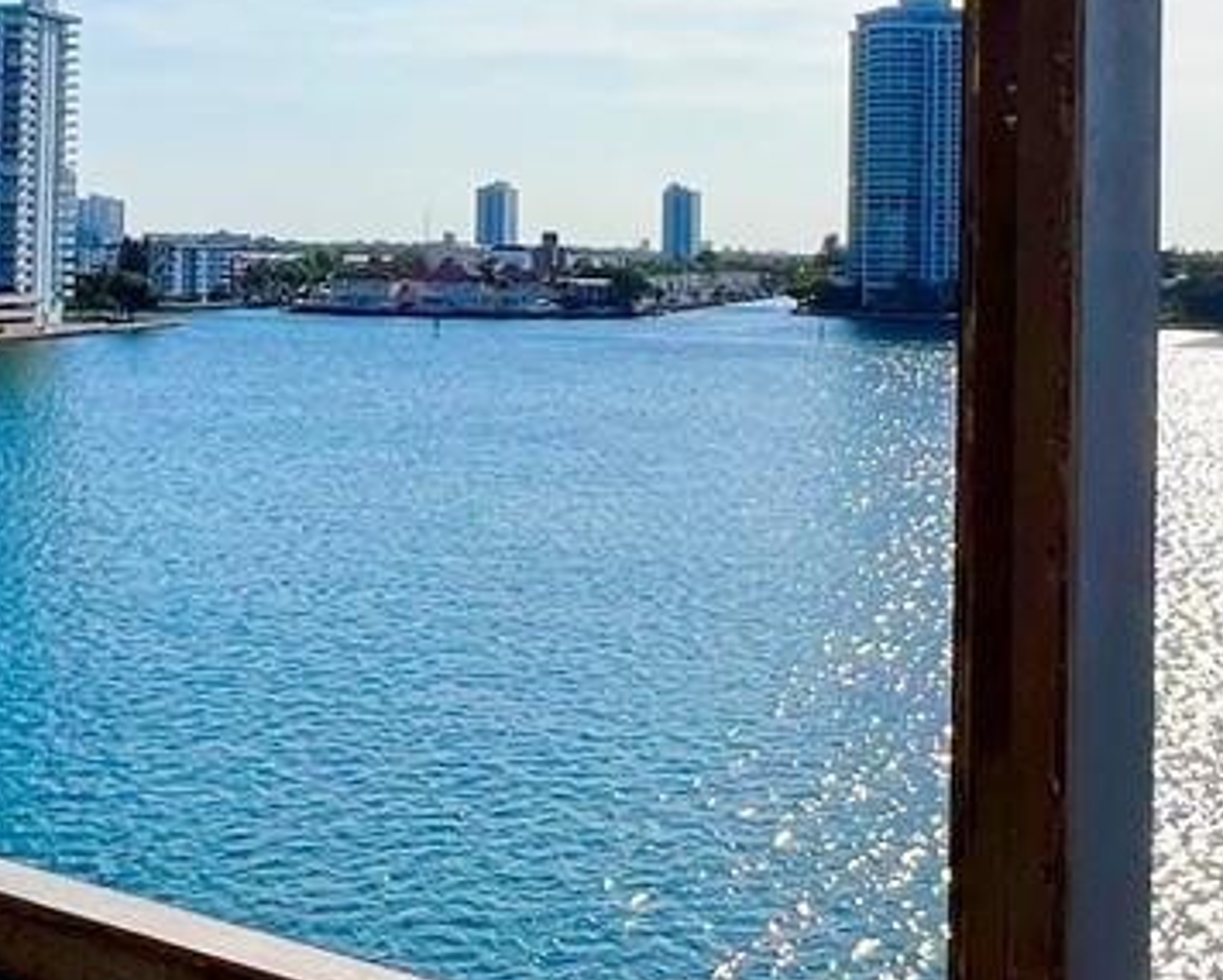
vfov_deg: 26.1
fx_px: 2064
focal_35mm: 57
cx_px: 192
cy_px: 168
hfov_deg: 31.9
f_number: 1.8
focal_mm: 1.57
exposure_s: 1/5236
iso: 32
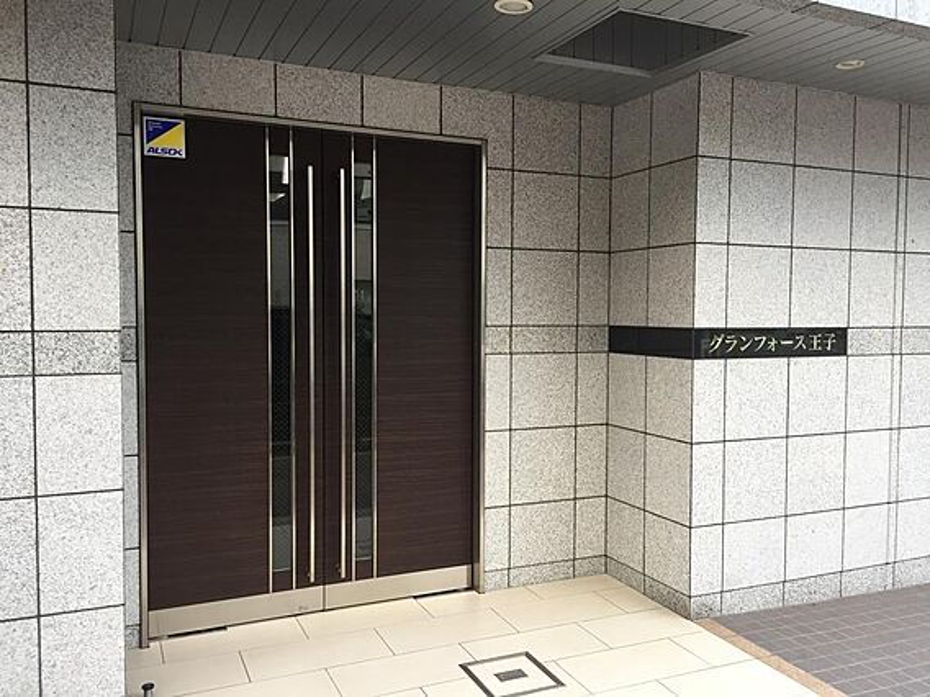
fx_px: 779
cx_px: 465
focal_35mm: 29
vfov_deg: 48.2
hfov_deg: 61.7
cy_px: 348
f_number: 2.2
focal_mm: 4.15
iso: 32
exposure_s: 1/40
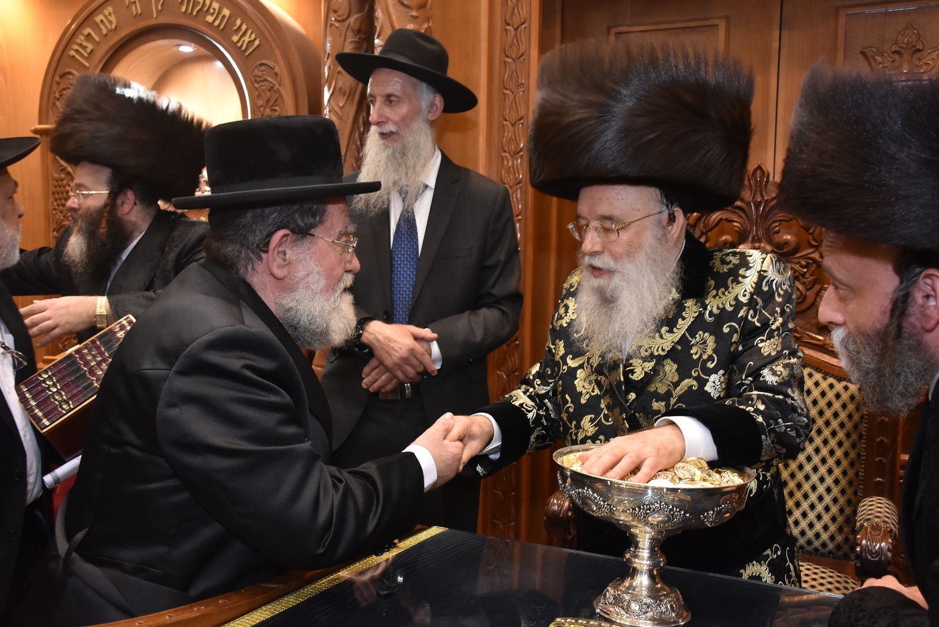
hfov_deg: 55.1
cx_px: 470
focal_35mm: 34
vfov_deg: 38.4
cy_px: 314
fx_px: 900
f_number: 5.6
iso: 2000
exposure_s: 1/80
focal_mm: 23
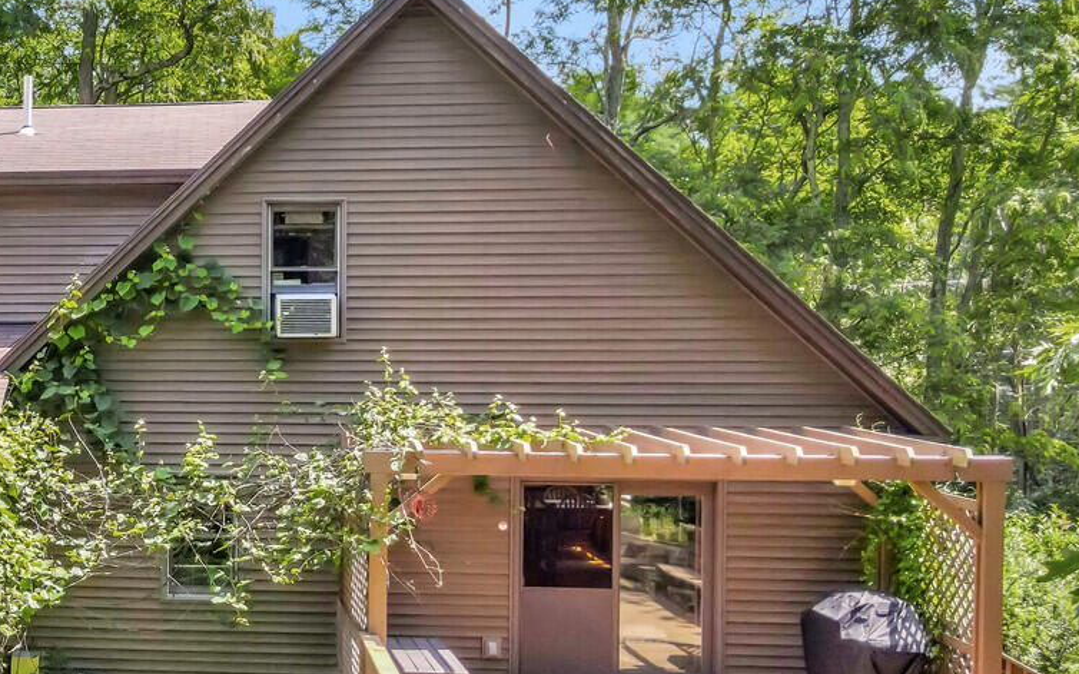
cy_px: 414
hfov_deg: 33.6
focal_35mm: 54
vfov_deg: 23.9
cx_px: -54
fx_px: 1588
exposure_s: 1/400
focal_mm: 4.5
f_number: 2.8
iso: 200
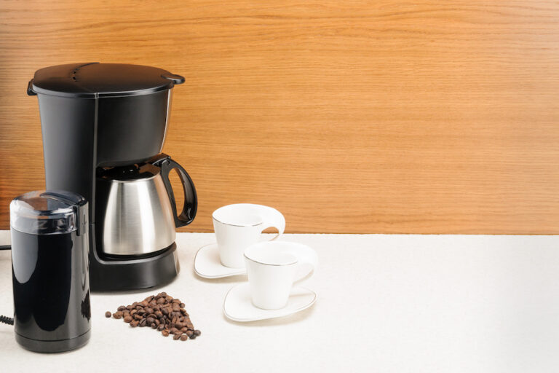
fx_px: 1747
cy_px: 186
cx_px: 280
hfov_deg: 18.2
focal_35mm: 112
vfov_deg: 12.2
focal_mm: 75
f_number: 11
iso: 200
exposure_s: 1/200
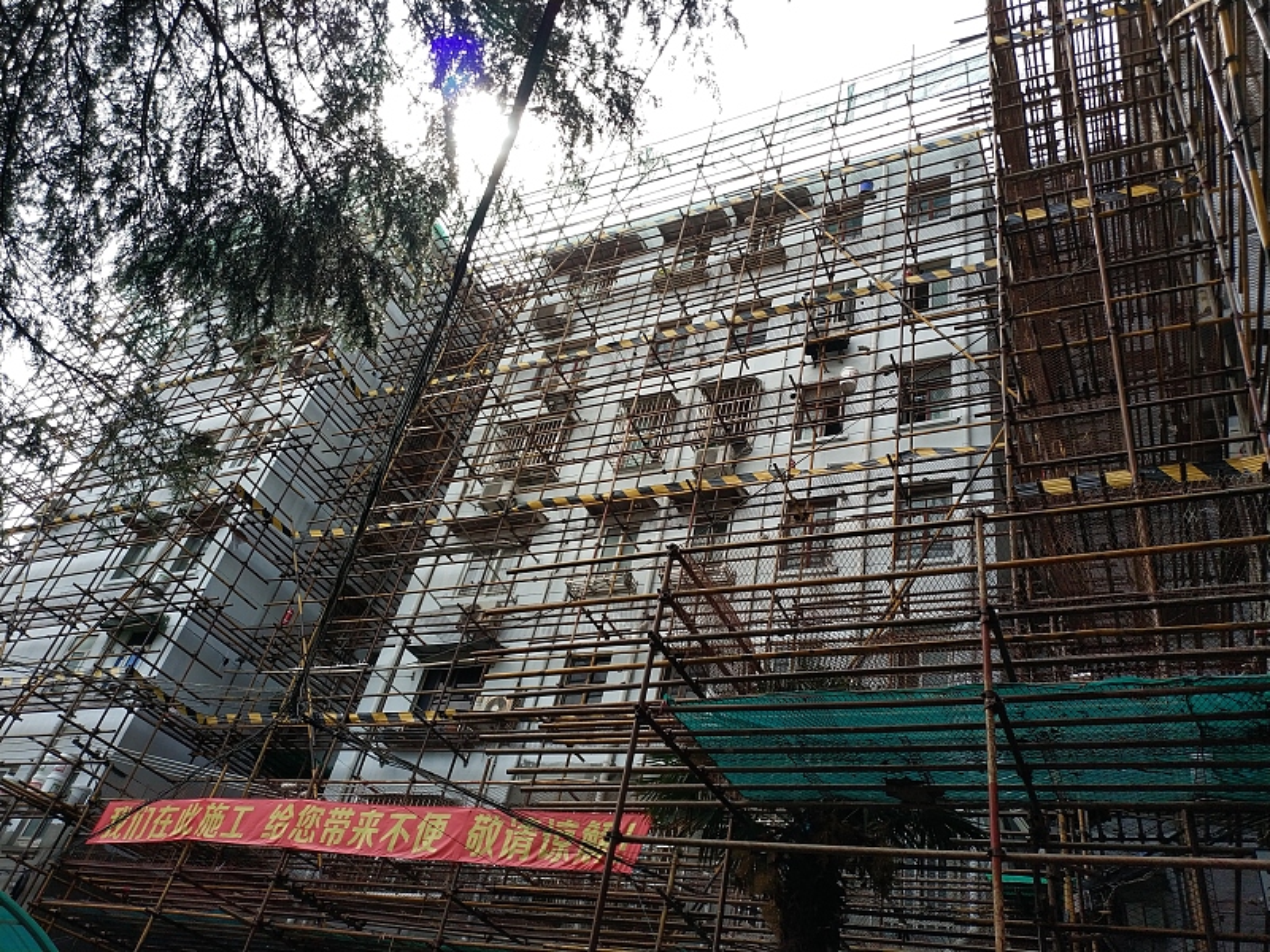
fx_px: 1174
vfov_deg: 44.2
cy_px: 476
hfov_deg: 56.8
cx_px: 635
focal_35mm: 32
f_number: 2
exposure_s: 1/562
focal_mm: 4.5
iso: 100
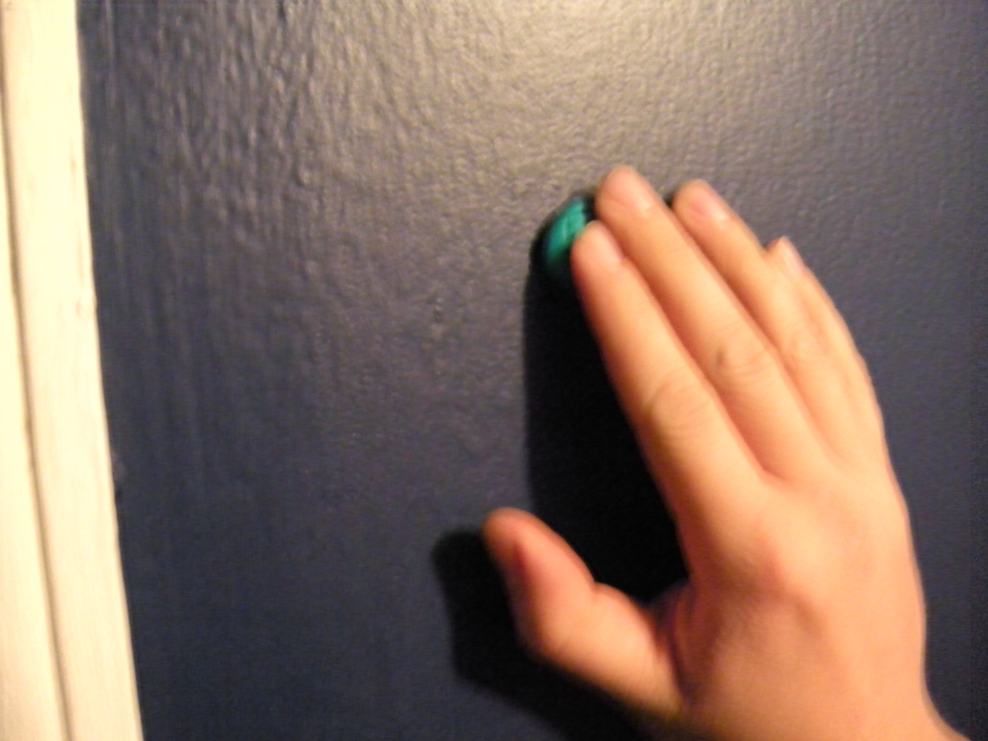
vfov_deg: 40.7
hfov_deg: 52.6
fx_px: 999
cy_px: 370
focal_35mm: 35
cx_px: 494
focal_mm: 5.9
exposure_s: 1/2
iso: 800
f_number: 3.8
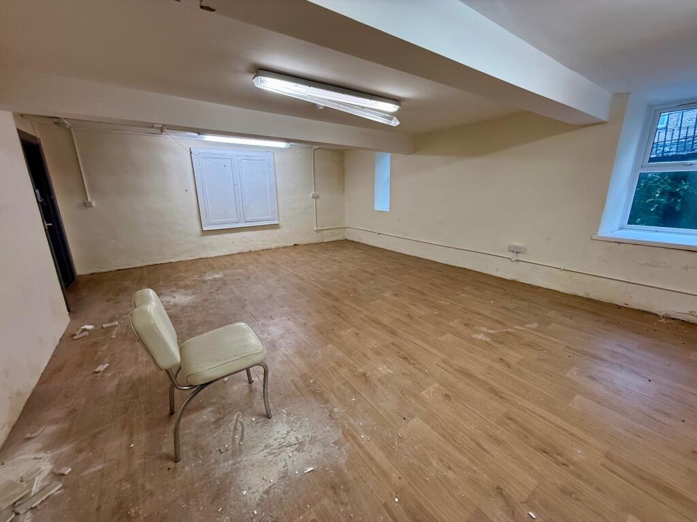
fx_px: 282
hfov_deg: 102.1
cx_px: 348
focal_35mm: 14
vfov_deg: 85.7
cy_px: 261
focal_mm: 2.22
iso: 125
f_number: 2.2
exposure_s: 1/100
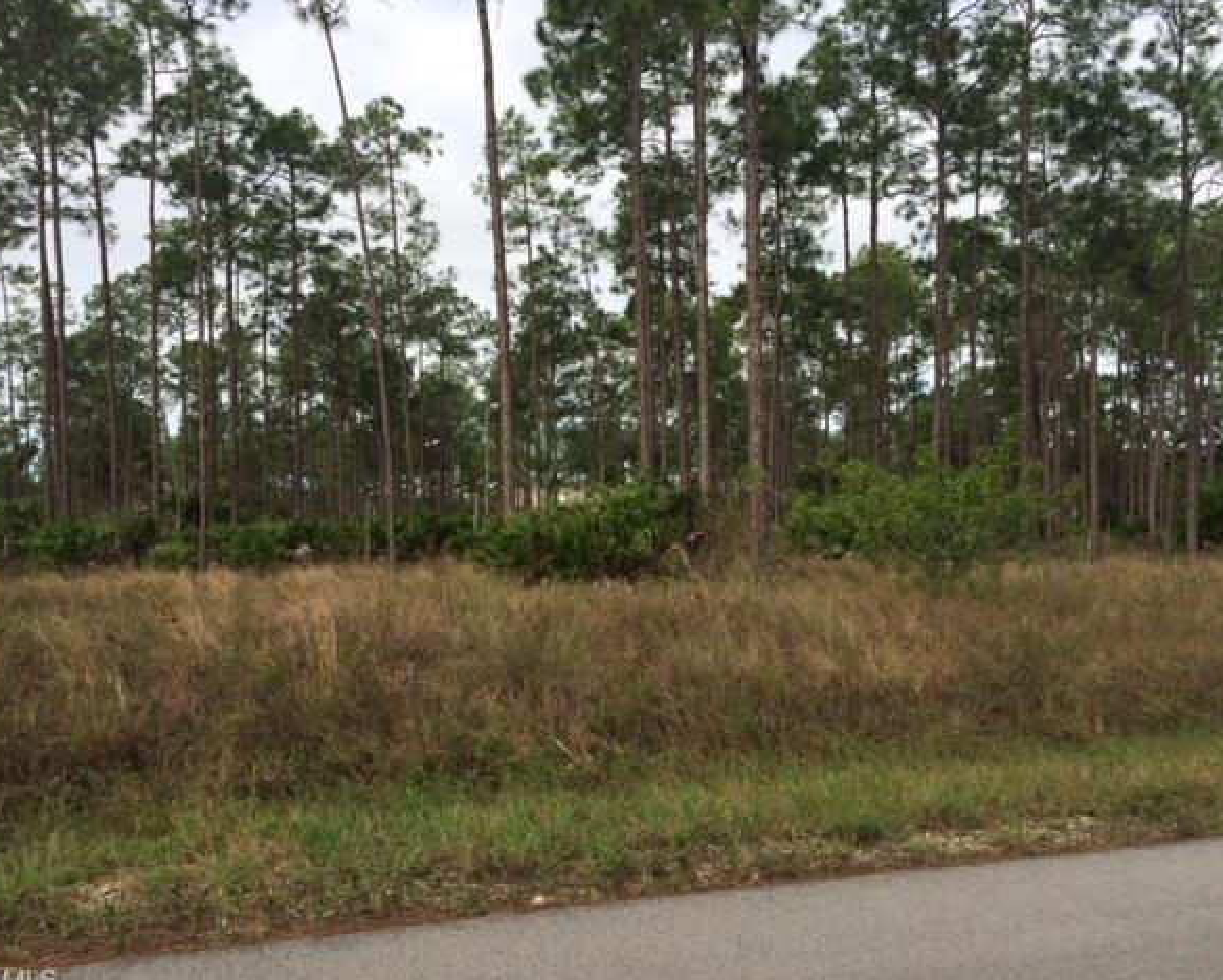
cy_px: 498
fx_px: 1123
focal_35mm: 31
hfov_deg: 57.1
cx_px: 574
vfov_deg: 47.2
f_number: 2.2
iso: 32
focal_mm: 4.15
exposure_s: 1/892
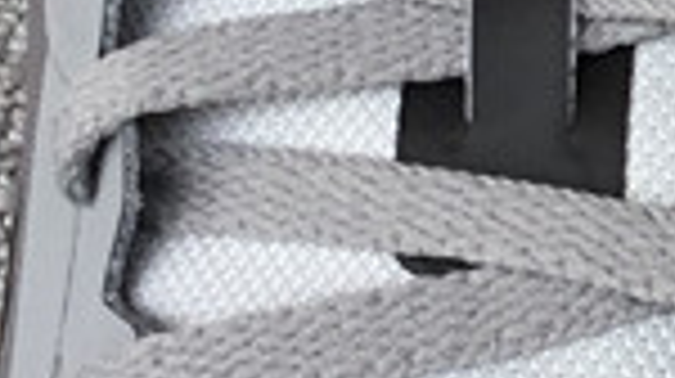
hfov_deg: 10.1
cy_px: -173
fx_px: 3629
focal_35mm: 203
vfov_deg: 5.9
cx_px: 1130
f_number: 2.4
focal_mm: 3.3
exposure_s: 1/212
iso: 25
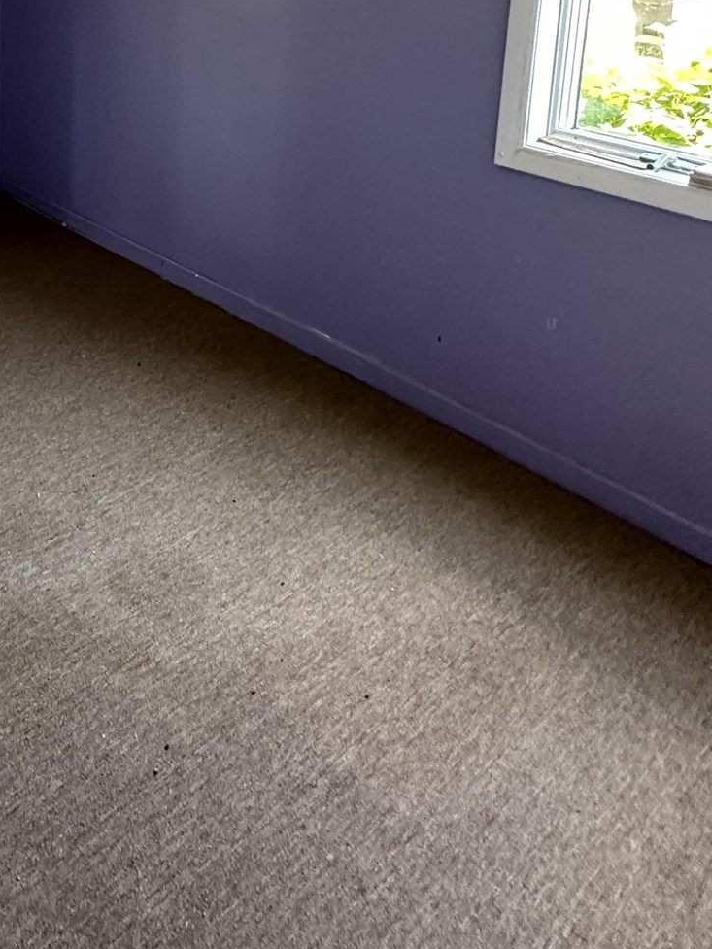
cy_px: 35
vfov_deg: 47.5
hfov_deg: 37.4
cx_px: -34
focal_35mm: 33
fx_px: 905
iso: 400
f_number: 2.2
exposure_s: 1/60
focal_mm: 2.22
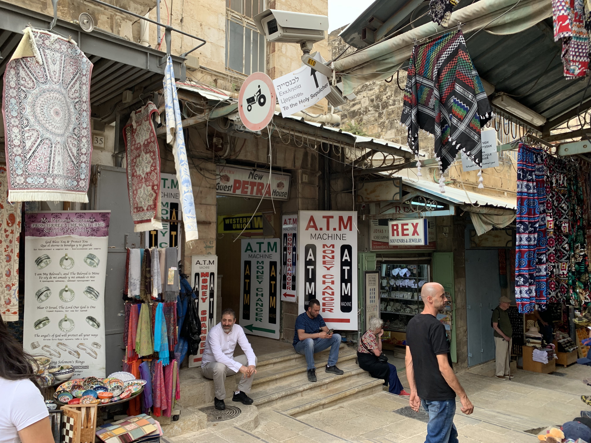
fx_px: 444
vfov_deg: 53.1
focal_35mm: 26
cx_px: 296
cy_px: 222
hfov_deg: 67.3
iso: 25
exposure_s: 1/236
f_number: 1.8
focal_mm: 4.25
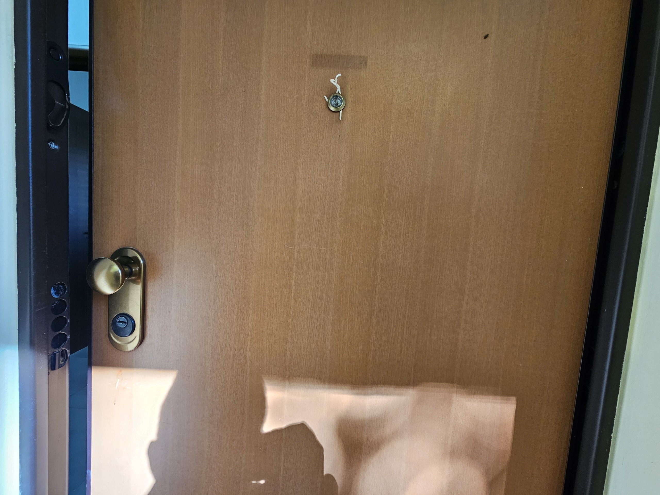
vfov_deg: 89.9
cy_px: 248
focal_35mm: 13
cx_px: 330
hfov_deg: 106.2
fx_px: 248
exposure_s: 1/70.8
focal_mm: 2.2
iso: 125
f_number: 2.2
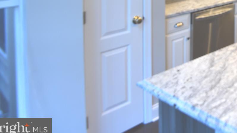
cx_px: 290
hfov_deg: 36.0
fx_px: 270
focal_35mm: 43
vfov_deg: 22.9
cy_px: -63
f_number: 4
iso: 400
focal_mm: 16
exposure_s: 1/60
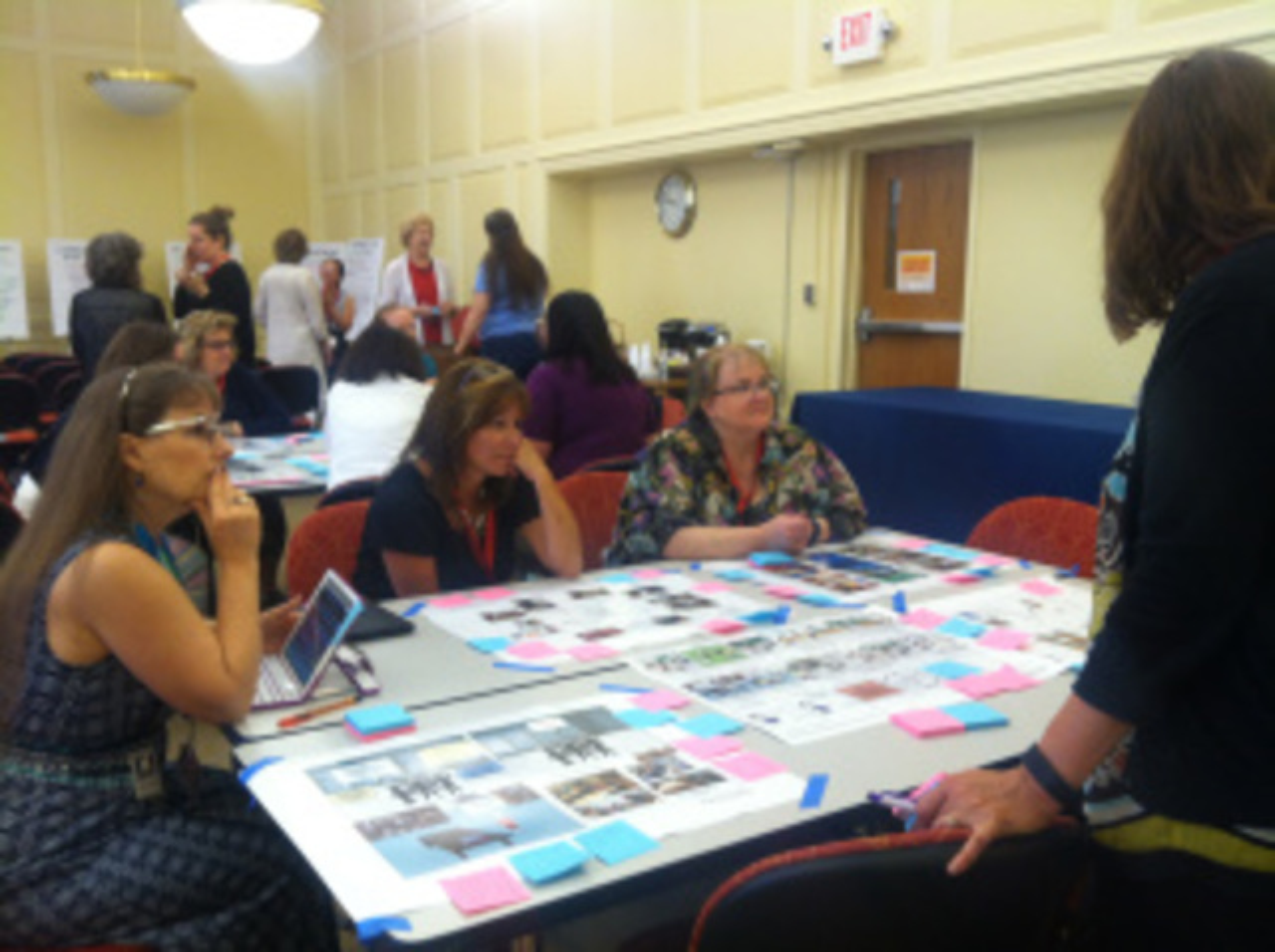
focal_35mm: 35
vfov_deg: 40.6
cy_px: 476
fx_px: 1287
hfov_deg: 52.7
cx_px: 638
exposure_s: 1/20
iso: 80
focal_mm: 3.85
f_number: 2.8
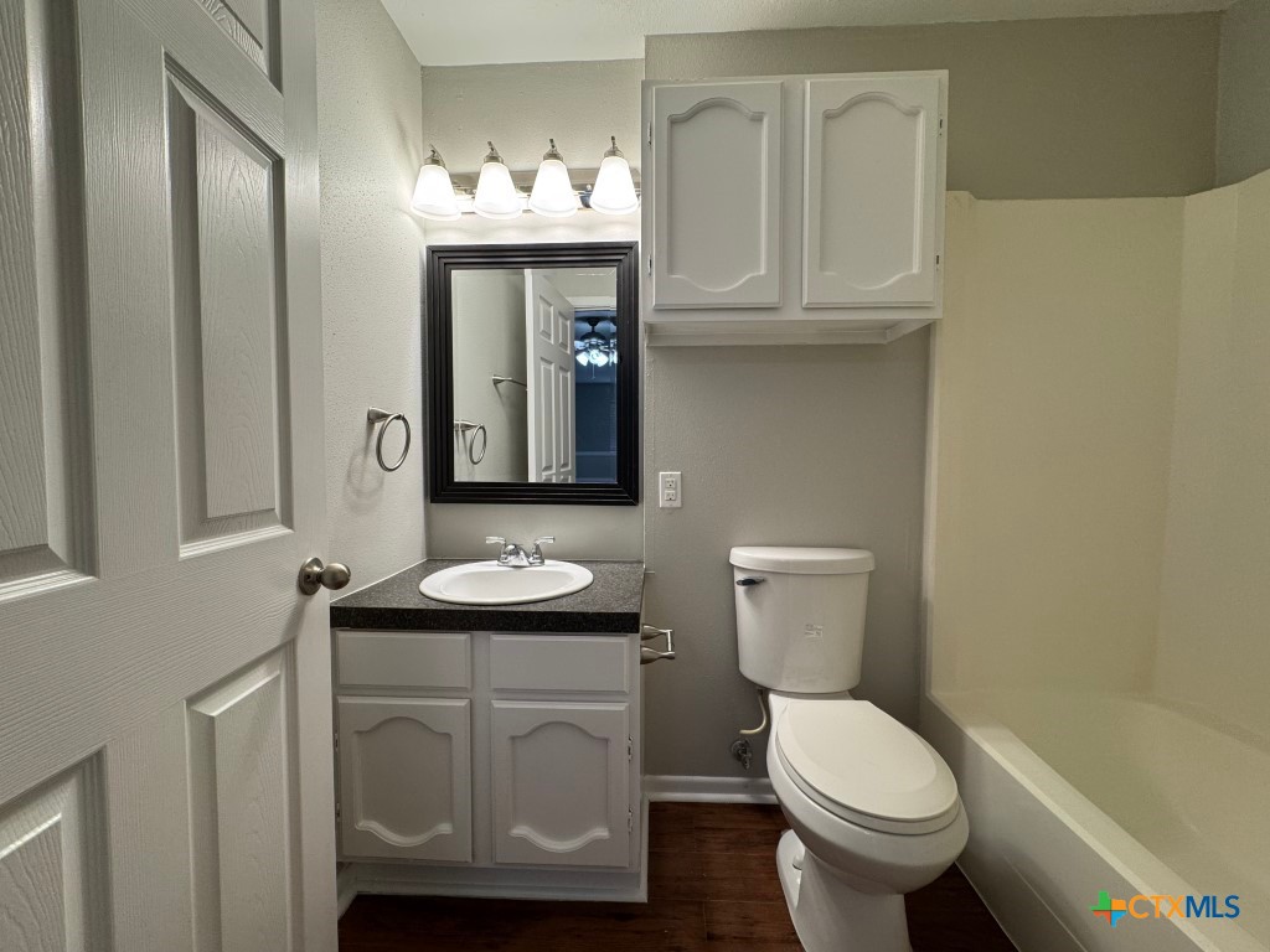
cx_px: 635
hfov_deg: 102.1
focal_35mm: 14
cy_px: 476
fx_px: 514
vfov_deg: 85.7
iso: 160
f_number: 2.2
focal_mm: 2.22
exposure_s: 1/120
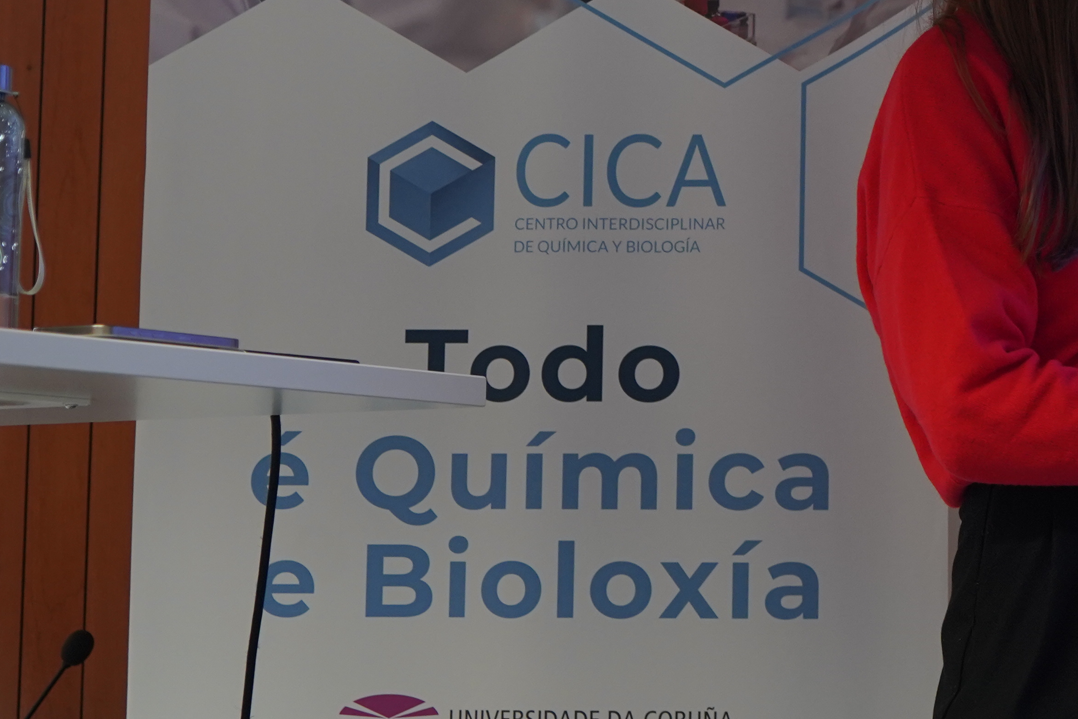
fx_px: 3743
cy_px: 130
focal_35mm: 125
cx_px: 1139
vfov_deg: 10.9
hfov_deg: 16.0
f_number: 4
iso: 1000
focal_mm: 49
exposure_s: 1/160
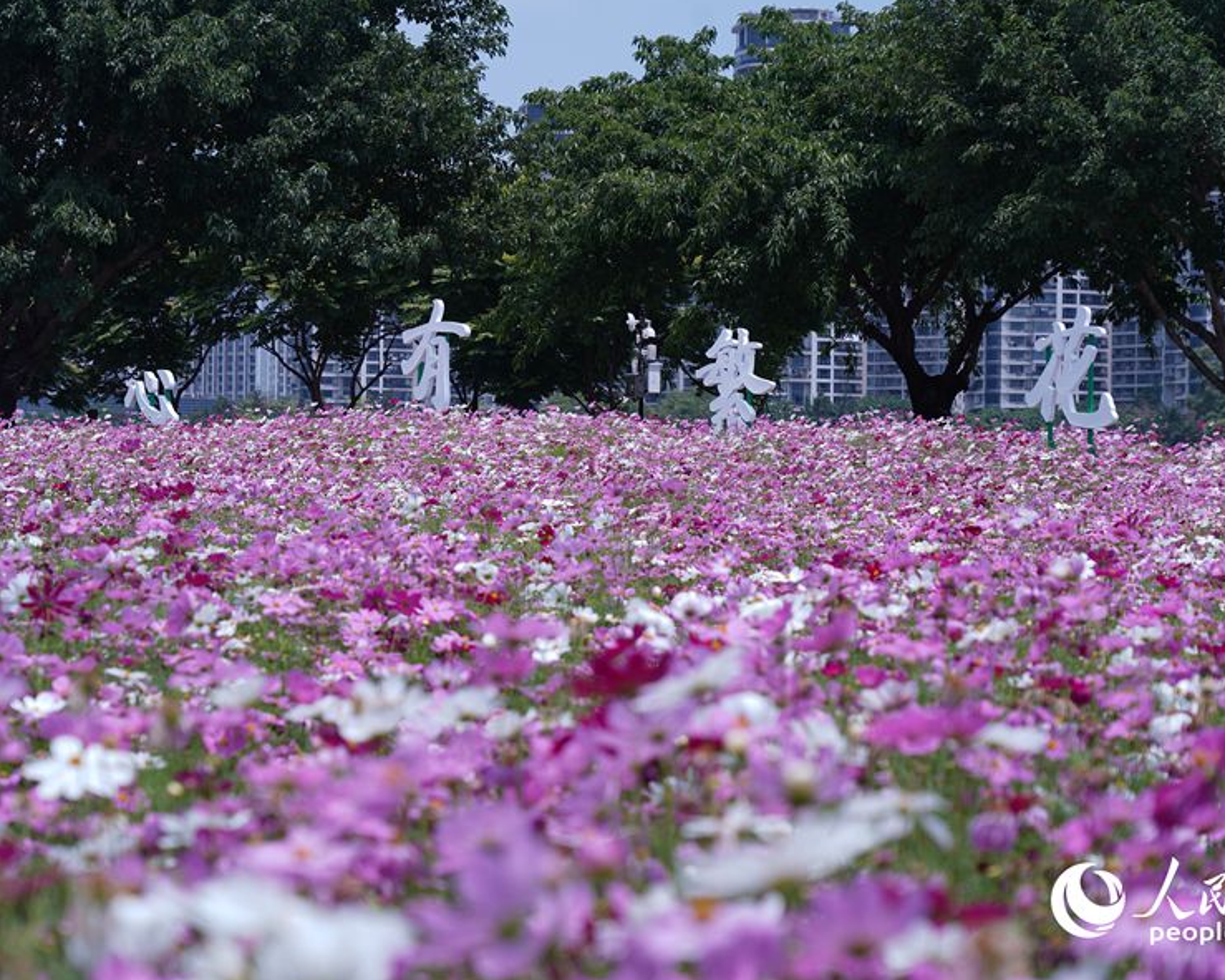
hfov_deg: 21.7
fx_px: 3190
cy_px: 488
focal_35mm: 88
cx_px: 585
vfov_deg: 17.5
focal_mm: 77
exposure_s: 1/320
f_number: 5.6
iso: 50
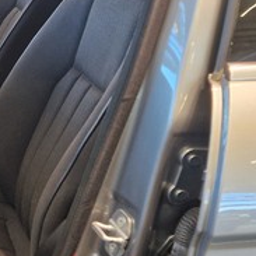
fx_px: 594
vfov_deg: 24.2
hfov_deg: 21.8
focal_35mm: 71
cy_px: 92
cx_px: -80
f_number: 1.8
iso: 200
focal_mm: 5.4
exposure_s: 1/100
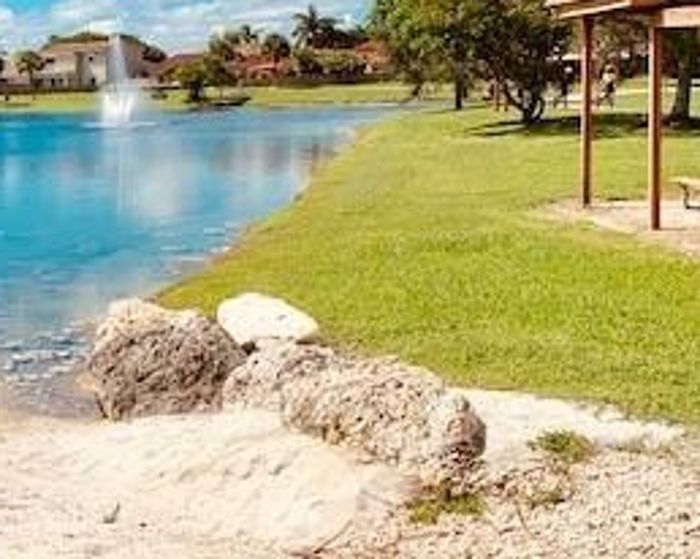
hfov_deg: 26.9
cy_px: 187
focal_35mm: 63
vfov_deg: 24.1
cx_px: -122
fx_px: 1304
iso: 25
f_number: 1.8
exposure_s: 1/4902
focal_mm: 4.25
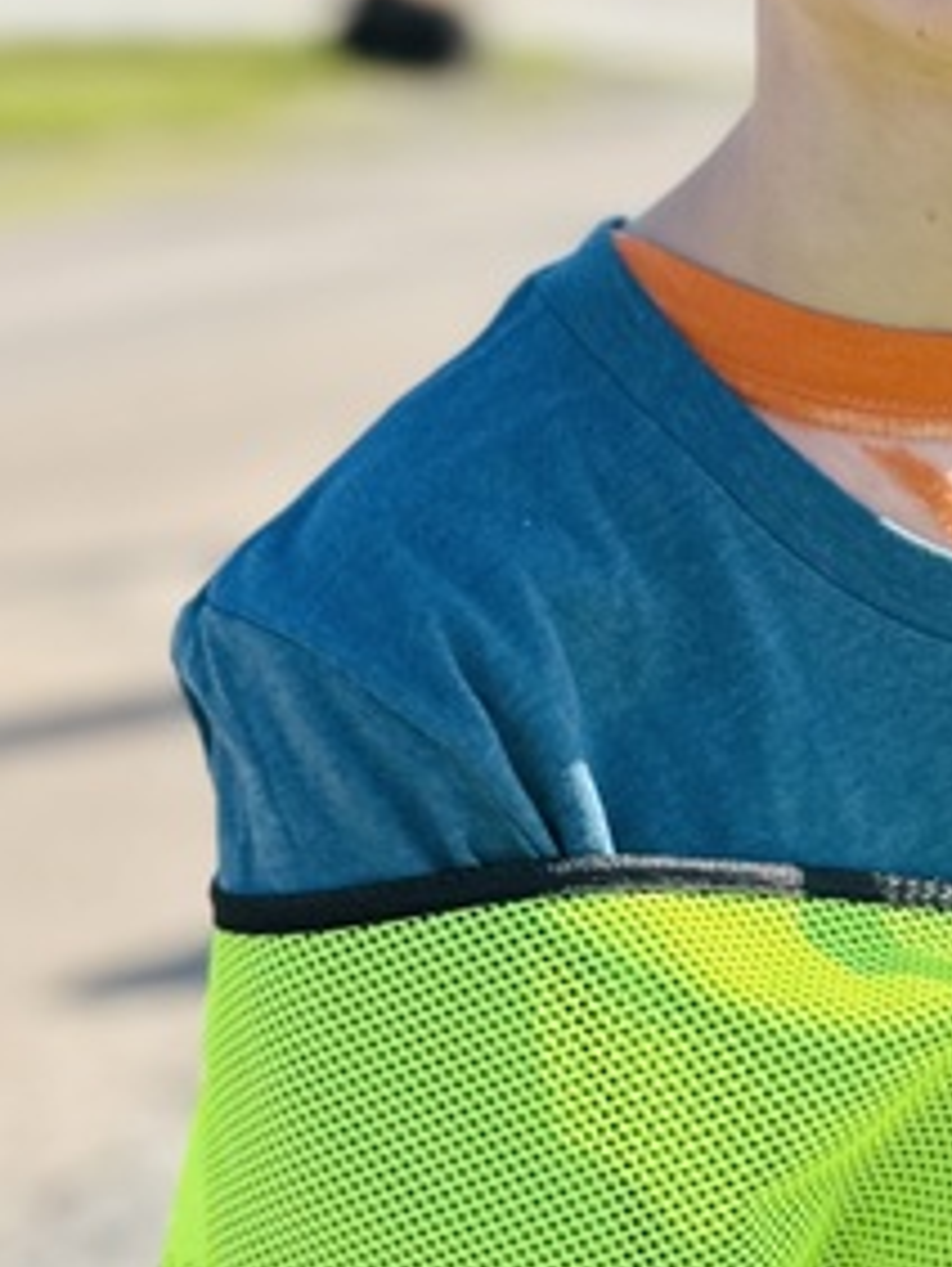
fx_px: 3185
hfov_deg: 16.3
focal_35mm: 87
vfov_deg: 22.4
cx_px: 1168
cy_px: 863
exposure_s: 1/3472
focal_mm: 6.86
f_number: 1.78
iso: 80
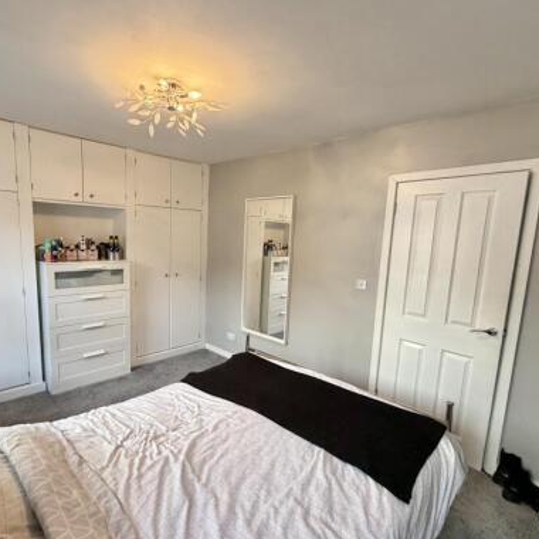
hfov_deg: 77.4
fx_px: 335
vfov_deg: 77.6
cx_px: 240
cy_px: 284
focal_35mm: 19
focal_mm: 2.22
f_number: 2.2
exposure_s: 1/100
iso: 250
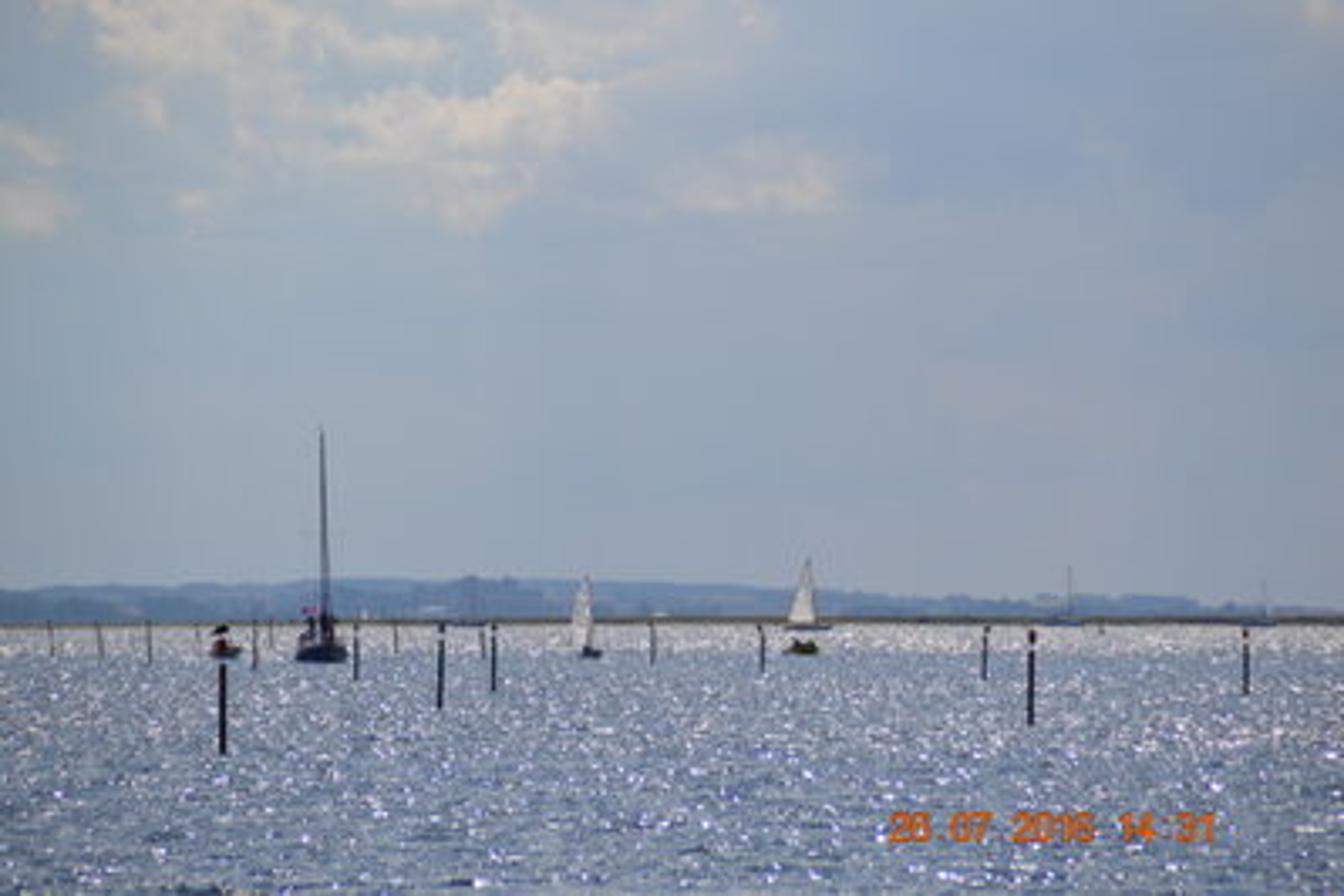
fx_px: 11199
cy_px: 448
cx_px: 672
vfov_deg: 4.6
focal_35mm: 300
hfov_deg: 6.9
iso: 200
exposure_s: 1/2000
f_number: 6.3
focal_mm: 200
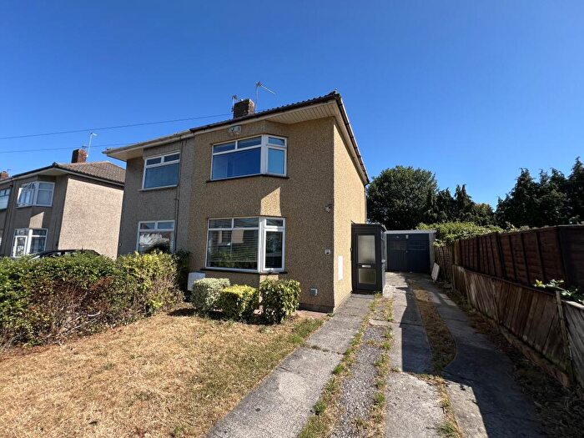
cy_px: 219
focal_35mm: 13
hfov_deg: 106.2
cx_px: 292
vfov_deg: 89.9
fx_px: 219
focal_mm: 1.57
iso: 32
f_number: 1.8
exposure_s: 1/919
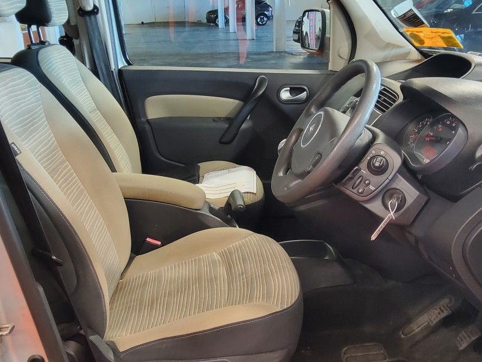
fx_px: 543
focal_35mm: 39
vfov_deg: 36.7
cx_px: 254
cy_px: 215
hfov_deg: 47.8
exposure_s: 1/50
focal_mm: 3.08
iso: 500
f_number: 2
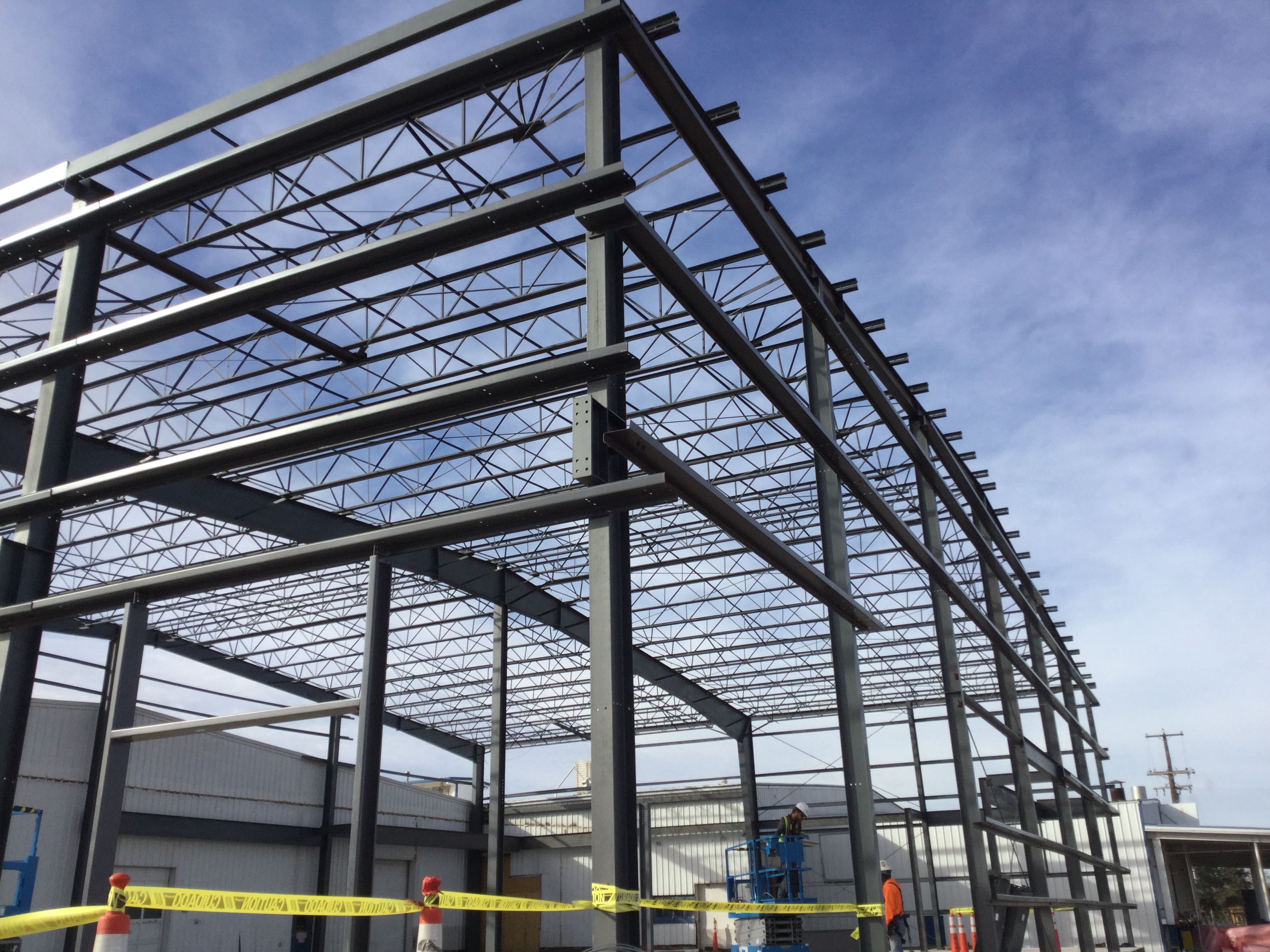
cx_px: 635
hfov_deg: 58.4
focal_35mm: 31
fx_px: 1137
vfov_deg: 45.4
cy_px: 476
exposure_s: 1/1359
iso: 25
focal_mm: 3.3
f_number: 2.4
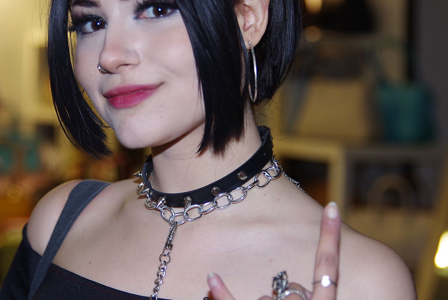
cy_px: 132
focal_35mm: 118
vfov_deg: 11.6
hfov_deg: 17.3
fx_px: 1469
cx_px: 151
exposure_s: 1/80
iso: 100
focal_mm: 53
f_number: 2.8
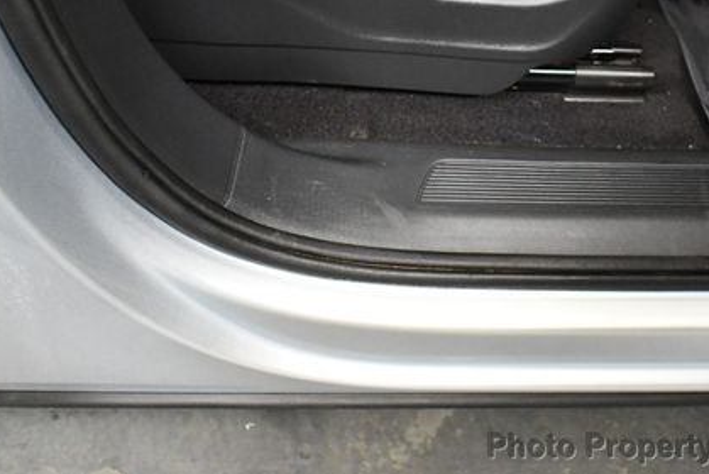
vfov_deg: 24.4
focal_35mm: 55
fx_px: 1084
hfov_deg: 35.9
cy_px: 117
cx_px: 467
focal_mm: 18
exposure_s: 1/60
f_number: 3.5
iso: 3200
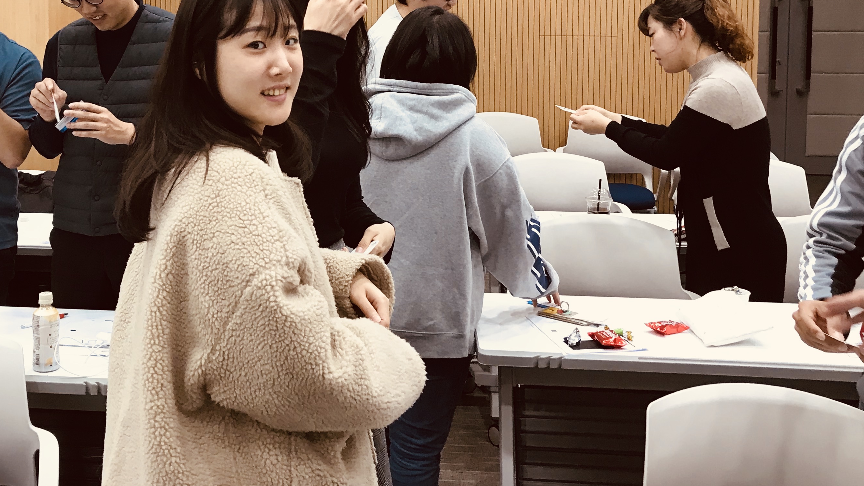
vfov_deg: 25.2
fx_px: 1054
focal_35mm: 46
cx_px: 287
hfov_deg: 43.9
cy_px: 56
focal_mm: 3.99
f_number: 1.8
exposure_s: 1/30
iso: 25
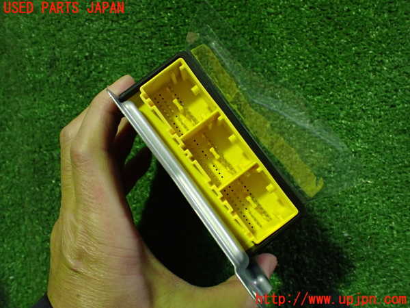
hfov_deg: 60.0
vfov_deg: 46.8
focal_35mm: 30
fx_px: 355
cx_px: 205
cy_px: 154
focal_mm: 5.4
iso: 800
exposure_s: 1/80
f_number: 2.3
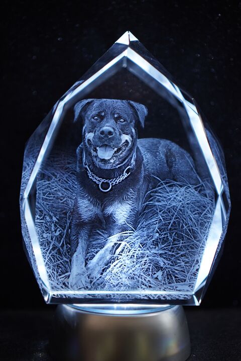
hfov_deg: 26.0
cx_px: 120
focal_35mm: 52
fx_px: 521
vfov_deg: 38.2
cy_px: 180
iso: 160
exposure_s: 1/60
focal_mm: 35
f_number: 1.8
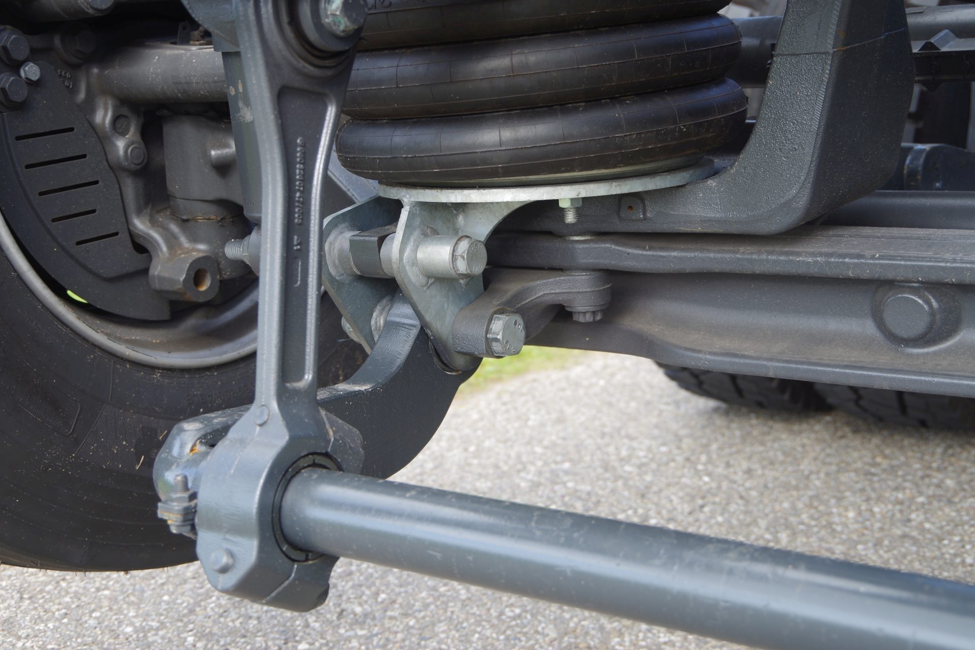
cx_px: 488
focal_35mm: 54
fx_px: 1462
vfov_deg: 25.1
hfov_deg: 36.9
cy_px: 325
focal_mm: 36
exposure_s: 1/50
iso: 100
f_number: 5
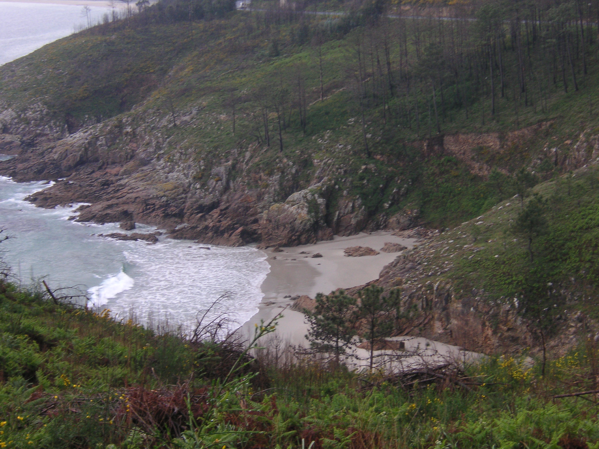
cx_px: 300
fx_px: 1315
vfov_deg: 19.4
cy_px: 224
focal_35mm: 76
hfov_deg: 25.7
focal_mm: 12.6
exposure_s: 1/250
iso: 50
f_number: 4.4
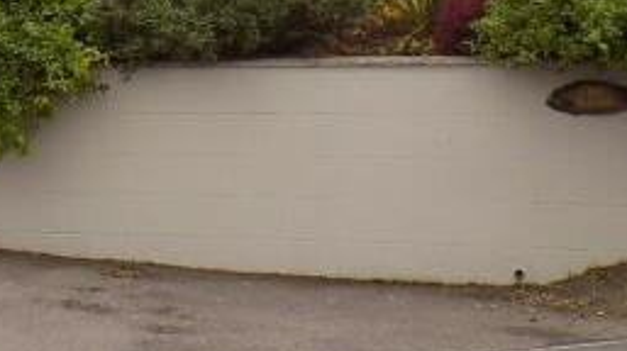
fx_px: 2425
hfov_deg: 14.6
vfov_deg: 8.2
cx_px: 50
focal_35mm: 146
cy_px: -138
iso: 80
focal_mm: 10.5
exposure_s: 1/60
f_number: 4
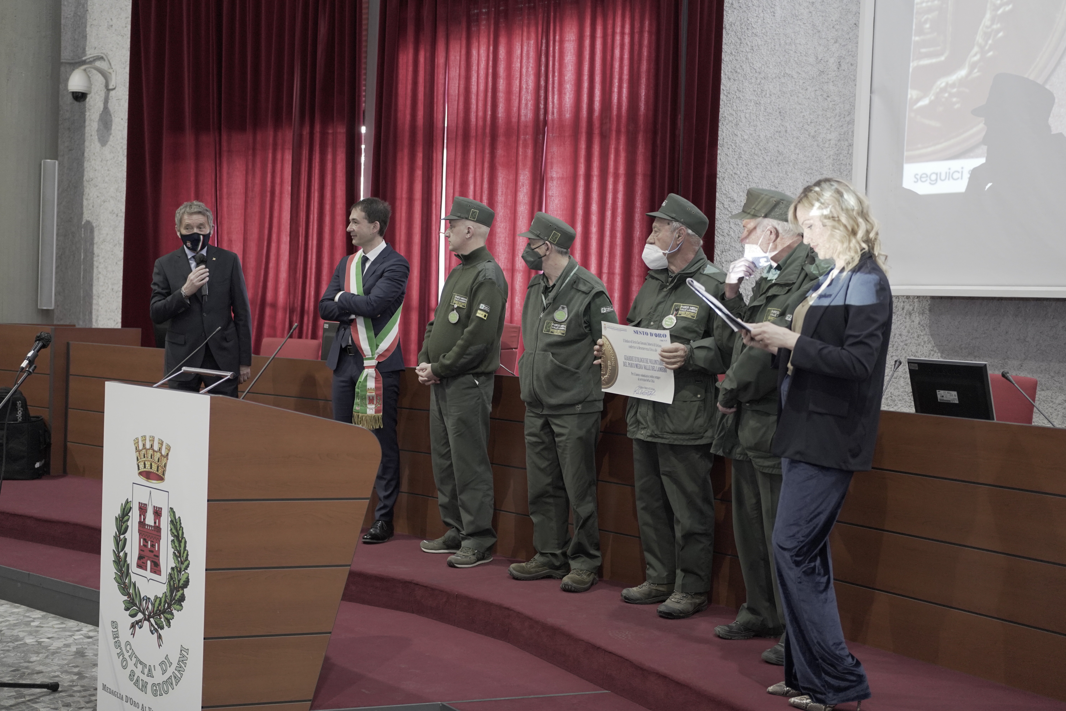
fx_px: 1184
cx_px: 533
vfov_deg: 33.4
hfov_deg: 48.5
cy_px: 356
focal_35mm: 40
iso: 3200
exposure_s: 1/100
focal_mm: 40
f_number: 2.5
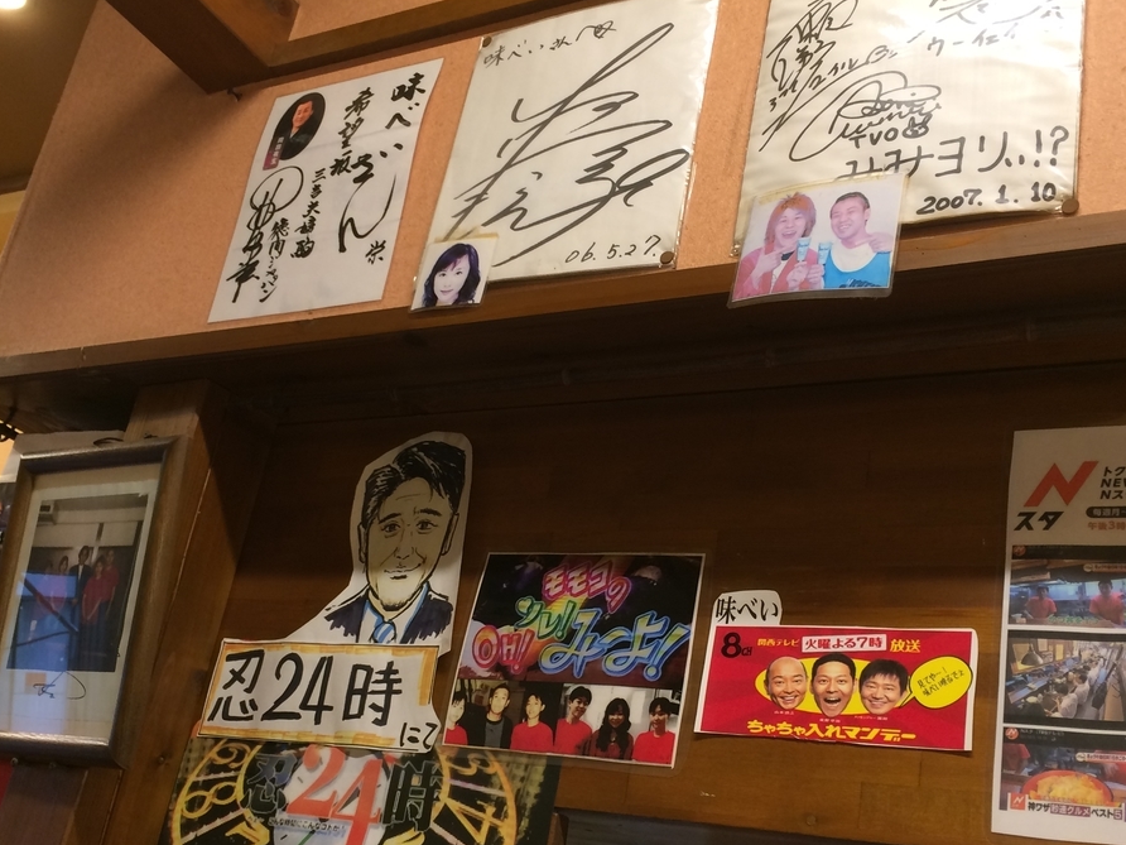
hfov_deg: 47.9
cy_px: 484
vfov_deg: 36.7
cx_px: 567
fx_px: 1269
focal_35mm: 39
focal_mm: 4.15
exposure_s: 1/30
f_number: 2.2
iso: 64
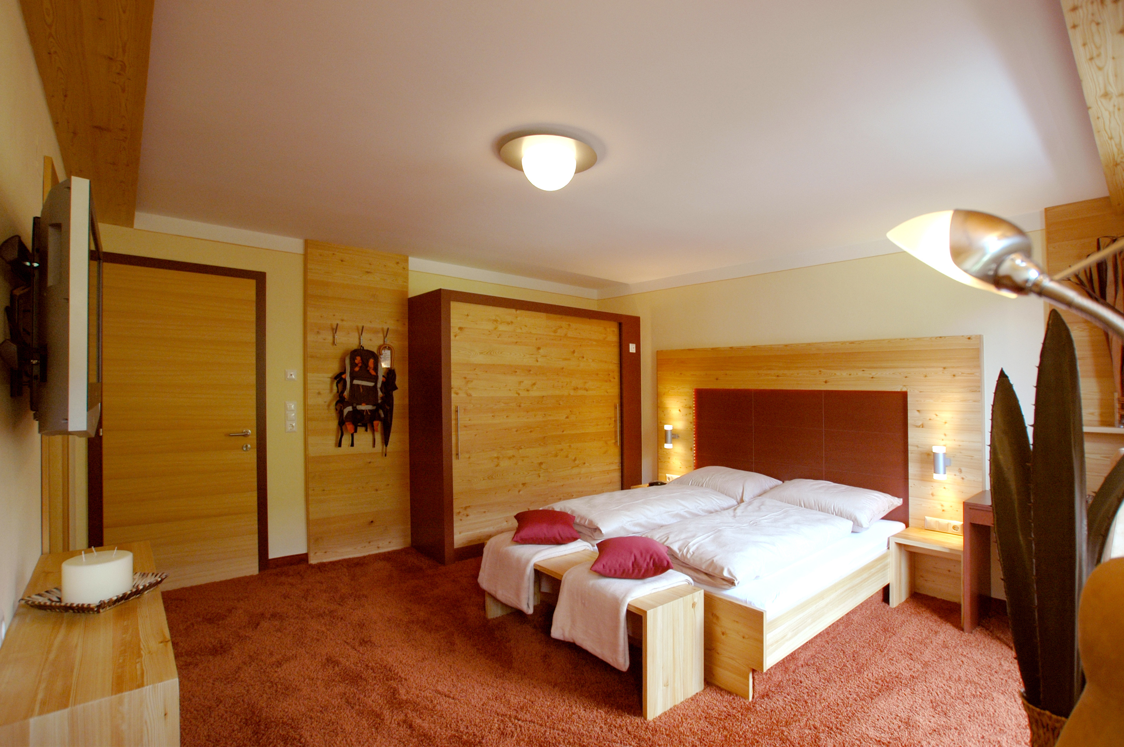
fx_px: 515
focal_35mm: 16
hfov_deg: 95.0
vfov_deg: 72.0
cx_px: 562
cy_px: 374
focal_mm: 11
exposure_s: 1/30
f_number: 4.5
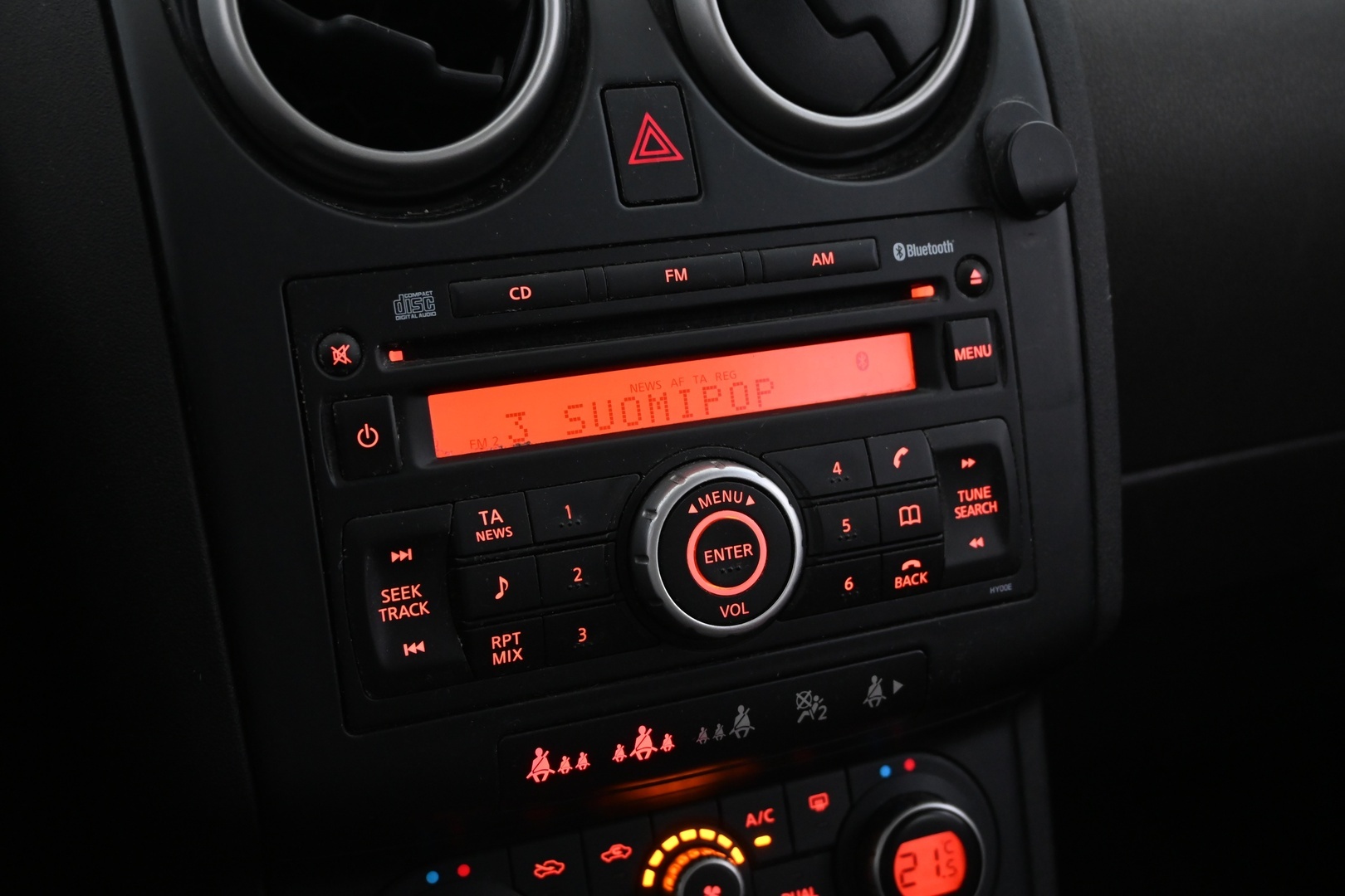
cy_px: 448
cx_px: 672
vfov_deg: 32.4
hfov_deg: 47.2
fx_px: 1541
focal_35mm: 41
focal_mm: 27.5
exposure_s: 1/25
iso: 1800
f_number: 4.5
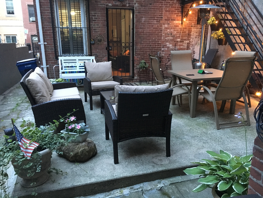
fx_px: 220
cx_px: 132
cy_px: 99
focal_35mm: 29
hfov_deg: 61.7
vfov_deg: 48.2
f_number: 2.2
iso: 250
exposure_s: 1/15
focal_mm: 4.15
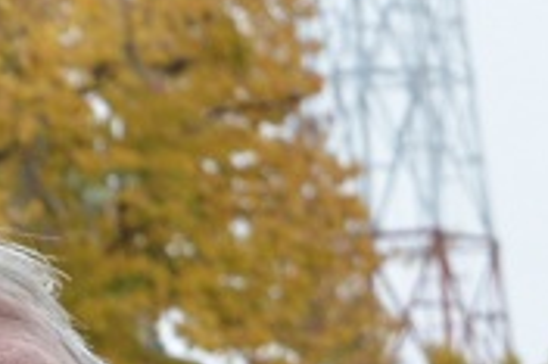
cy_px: 1185
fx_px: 7756
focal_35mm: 510
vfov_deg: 2.6
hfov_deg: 3.9
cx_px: 1712
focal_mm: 50
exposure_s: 1/200
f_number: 10
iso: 500
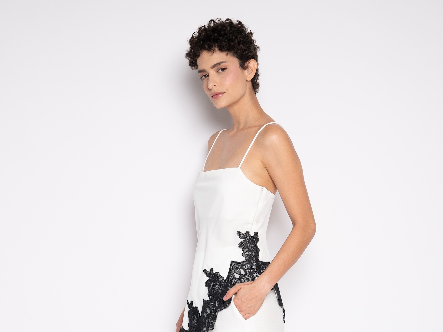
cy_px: 314
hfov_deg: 27.4
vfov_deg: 20.2
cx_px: 220
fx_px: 909
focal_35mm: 71
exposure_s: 1/160
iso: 200
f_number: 5.6
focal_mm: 48
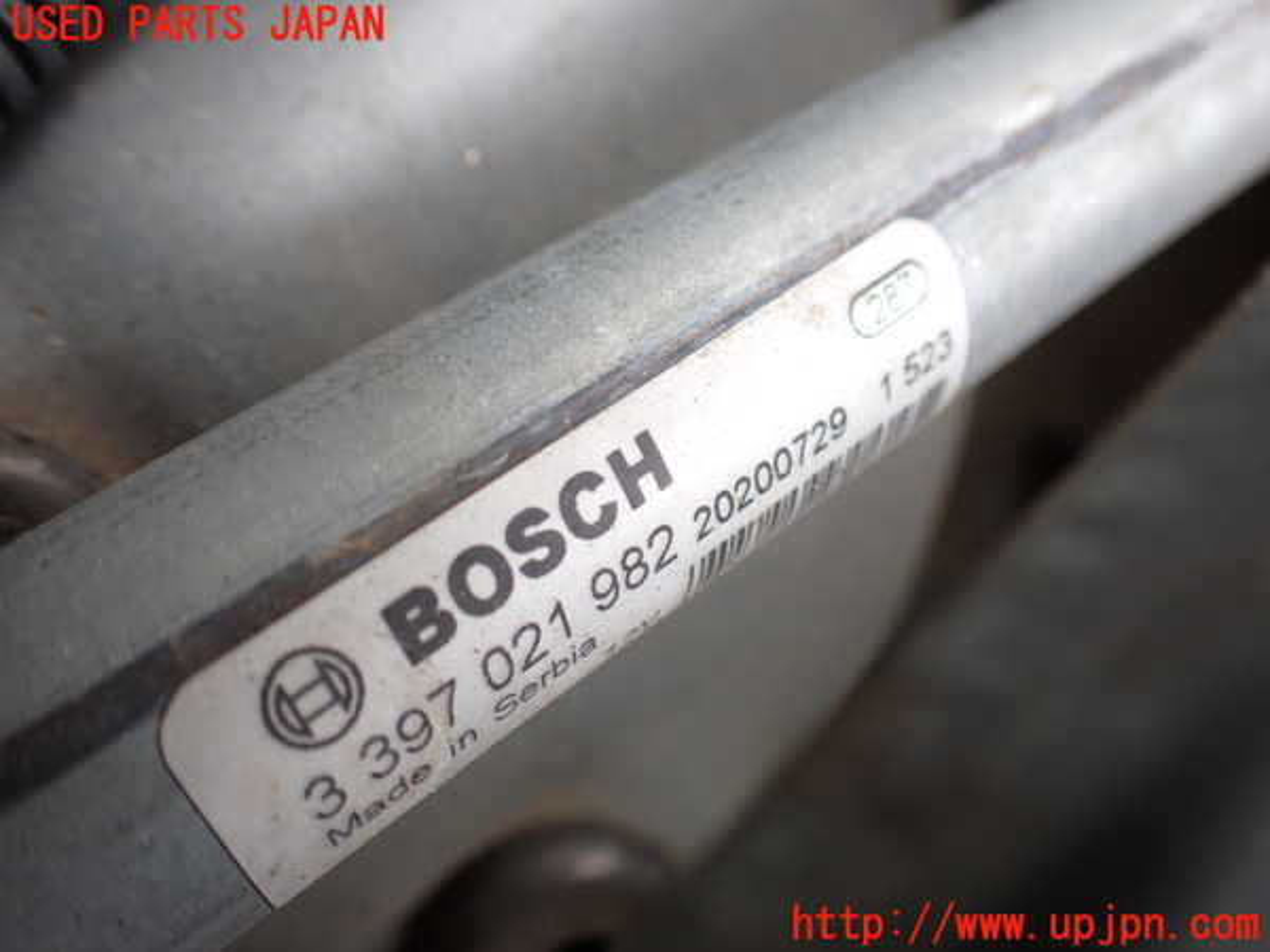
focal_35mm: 30
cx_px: 635
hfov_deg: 60.0
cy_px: 476
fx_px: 1101
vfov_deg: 46.8
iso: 160
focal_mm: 5.4
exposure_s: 1/125
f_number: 2.3
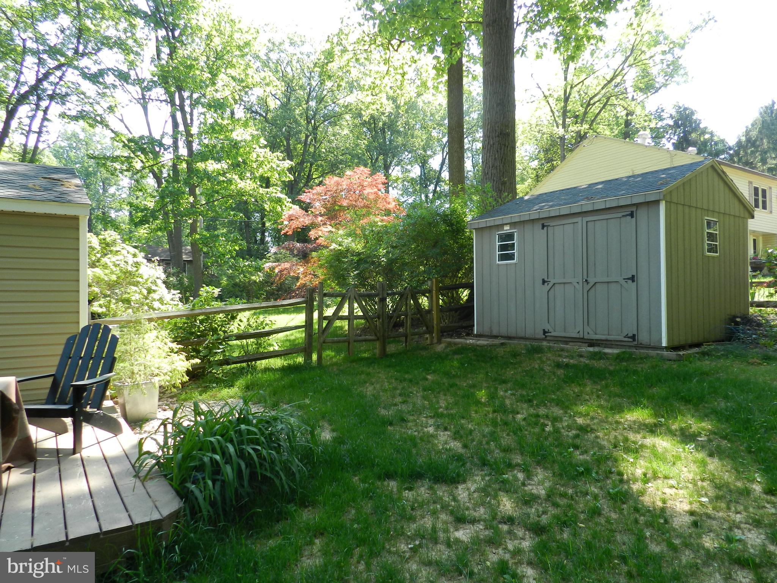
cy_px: 292
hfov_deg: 73.9
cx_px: 388
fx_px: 516
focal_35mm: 23
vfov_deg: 58.9
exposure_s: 1/160
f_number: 3.4
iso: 160
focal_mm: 4
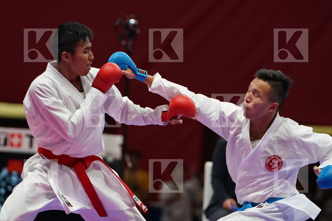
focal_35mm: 325
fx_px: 2997
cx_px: 166
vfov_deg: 4.2
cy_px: 110
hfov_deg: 6.3
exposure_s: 1/1000
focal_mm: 217
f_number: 4
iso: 3200
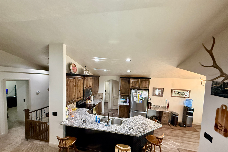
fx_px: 95
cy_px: 85
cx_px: 113
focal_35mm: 15
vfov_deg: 77.1
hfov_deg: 100.4
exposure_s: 1/60
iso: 500
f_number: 2.2
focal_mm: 2.22
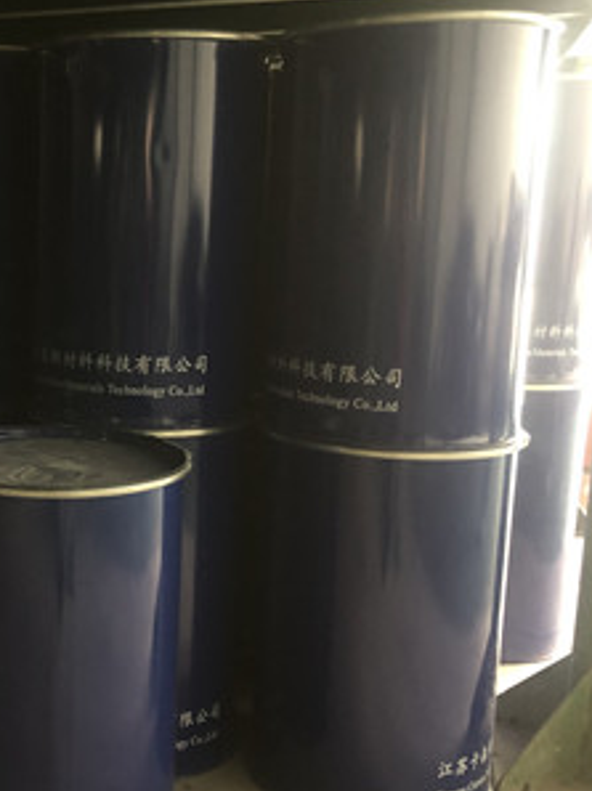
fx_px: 1073
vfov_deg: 40.4
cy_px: 421
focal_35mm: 47
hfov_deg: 28.9
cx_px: 5
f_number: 1.8
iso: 100
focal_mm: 4
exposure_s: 1/6
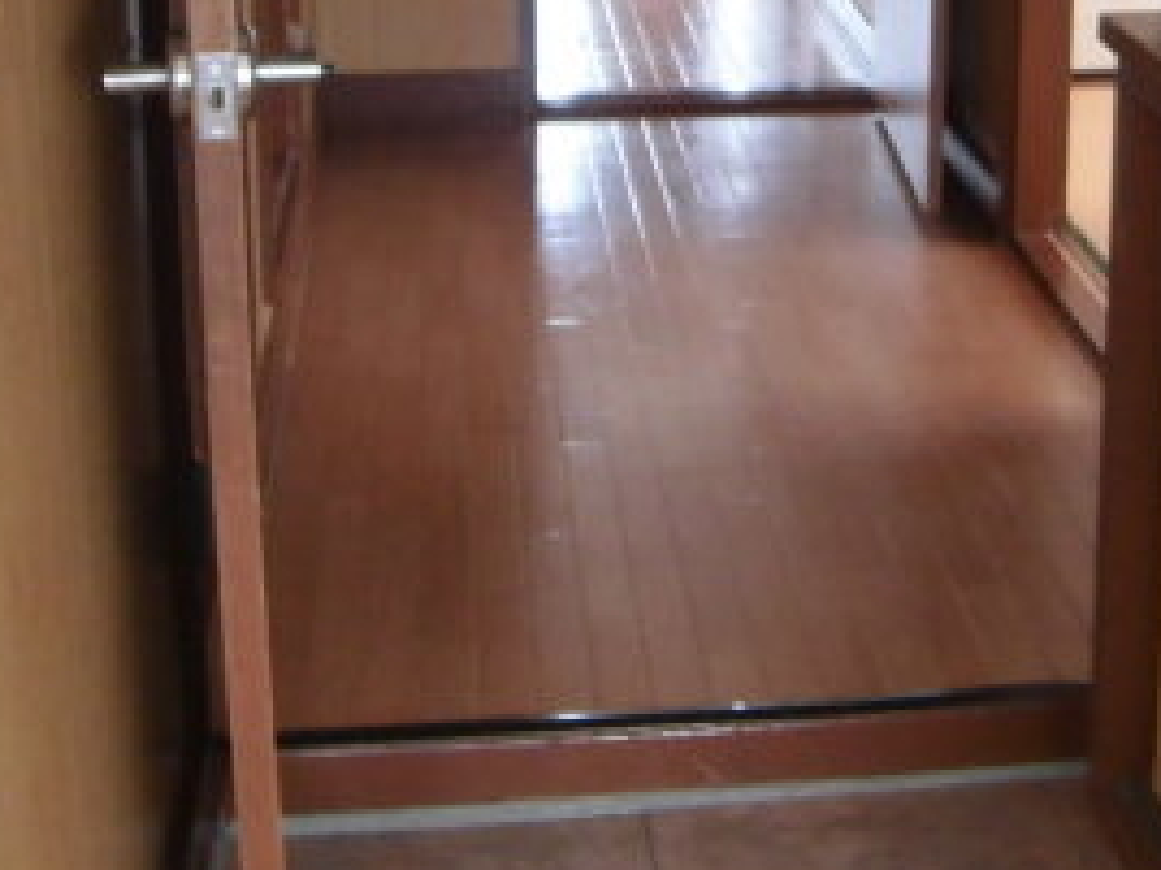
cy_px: -74
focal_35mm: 62
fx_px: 2079
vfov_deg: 22.4
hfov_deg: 31.0
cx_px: 732
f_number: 2.8
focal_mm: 4.7
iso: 200
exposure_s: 1/60
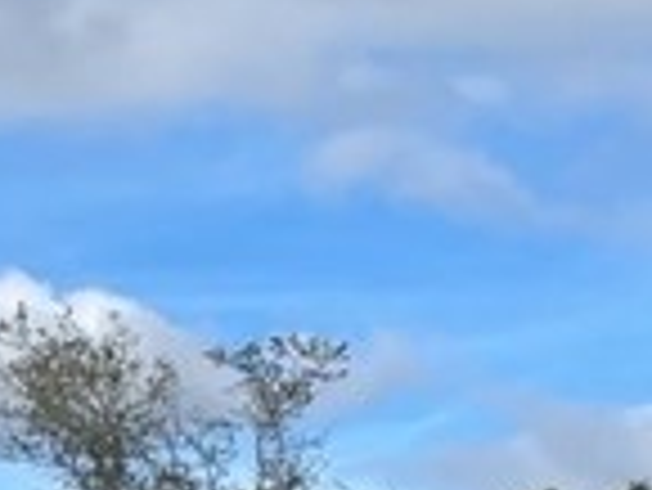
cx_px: -418
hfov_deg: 12.8
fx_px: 2696
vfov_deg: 9.7
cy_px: 962
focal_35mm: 143
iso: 32
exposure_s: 1/3300
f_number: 1.6
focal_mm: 4.2
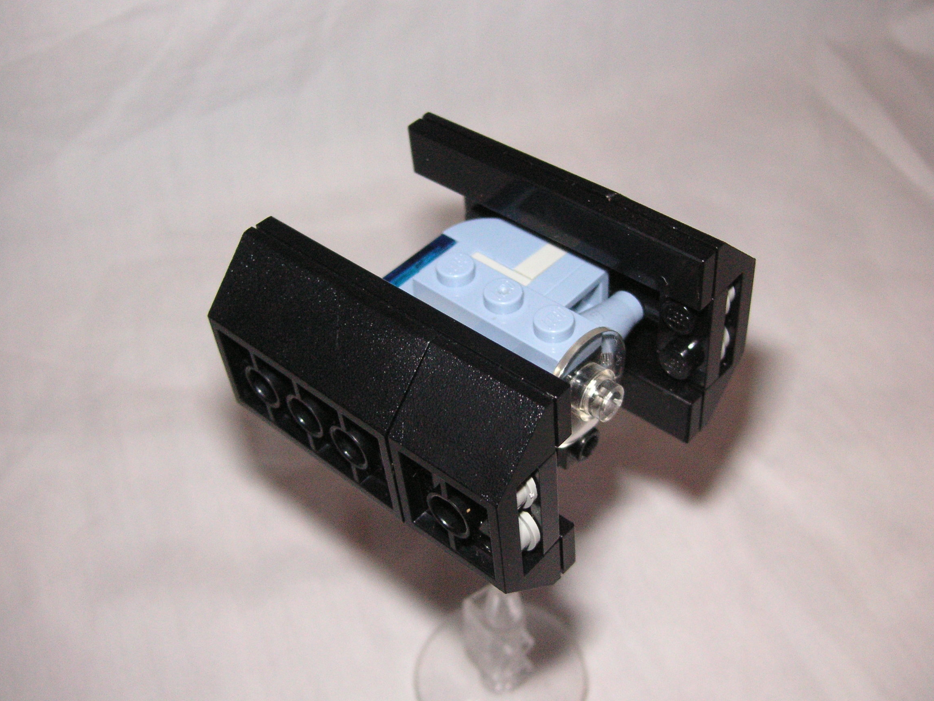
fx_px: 1106
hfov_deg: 45.7
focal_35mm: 41
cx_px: 494
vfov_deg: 35.1
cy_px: 371
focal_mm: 6.1
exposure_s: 1/45
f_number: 6.7
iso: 160
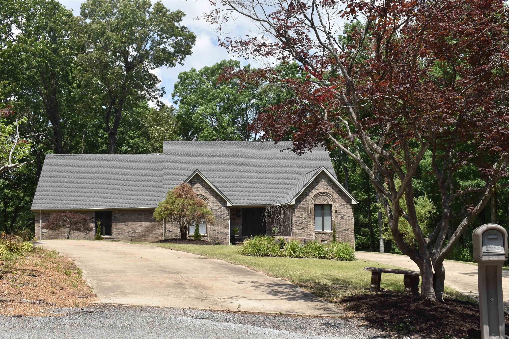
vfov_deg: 34.2
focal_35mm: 39
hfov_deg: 49.6
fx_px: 551
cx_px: 254
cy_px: 170
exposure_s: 1/400
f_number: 10
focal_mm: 26
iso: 200
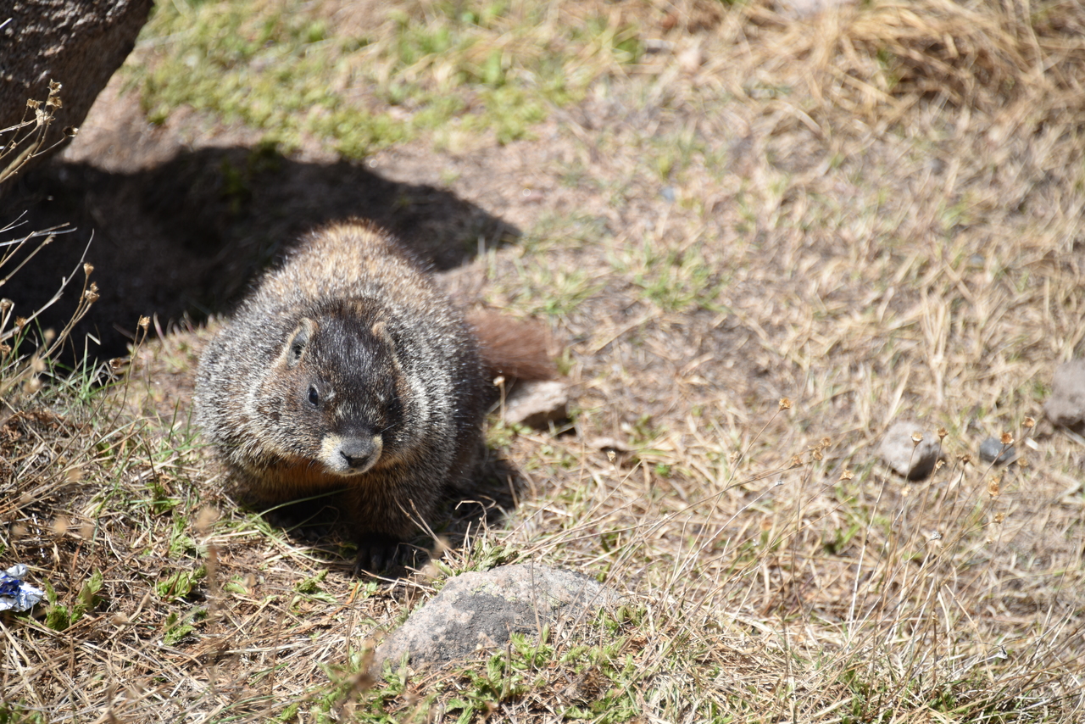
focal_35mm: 300
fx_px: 9043
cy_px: 362
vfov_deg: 4.6
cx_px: 542
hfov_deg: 6.9
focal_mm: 300
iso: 200
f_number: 5.6
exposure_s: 1/640
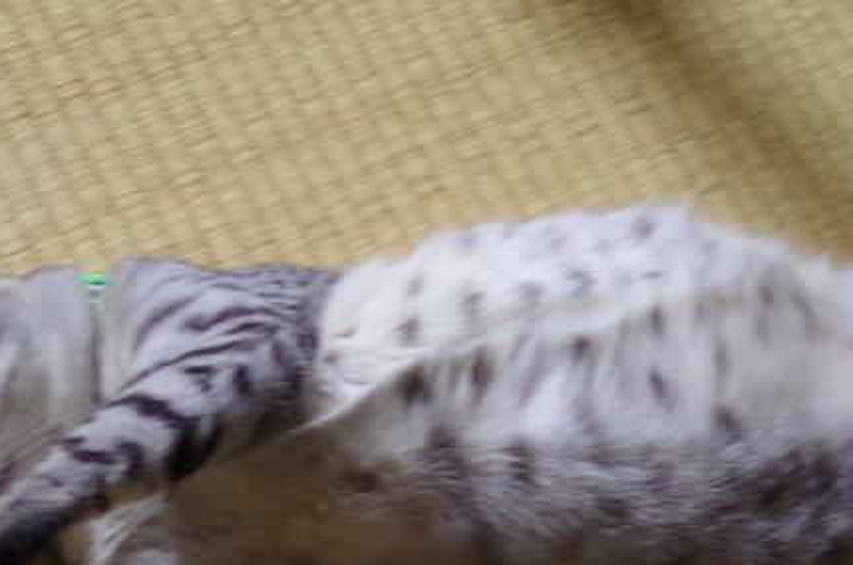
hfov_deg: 16.5
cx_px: 614
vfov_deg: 10.9
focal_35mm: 124
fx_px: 2932
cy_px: 515
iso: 1600
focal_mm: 35
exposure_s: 1/10
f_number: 2.8
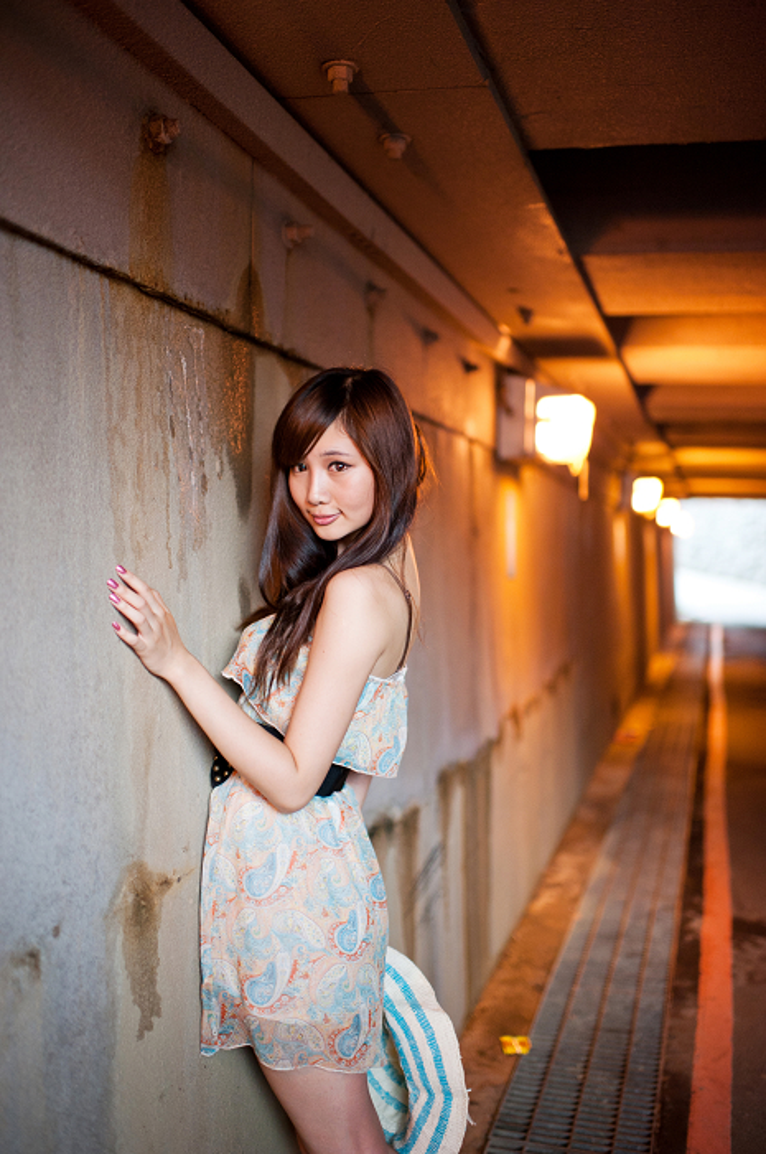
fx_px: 1120
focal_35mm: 35
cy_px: 577
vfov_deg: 54.5
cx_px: 383
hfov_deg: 37.8
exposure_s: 1/800
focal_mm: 35
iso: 1000
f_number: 1.4
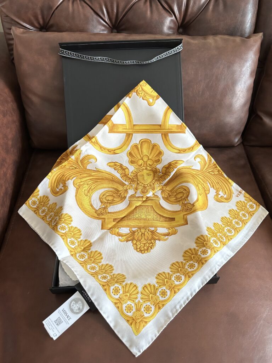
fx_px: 251
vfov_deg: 71.6
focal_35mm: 24
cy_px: 182
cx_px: 136
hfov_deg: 56.8
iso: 250
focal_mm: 6.86
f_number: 1.78
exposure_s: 1/100
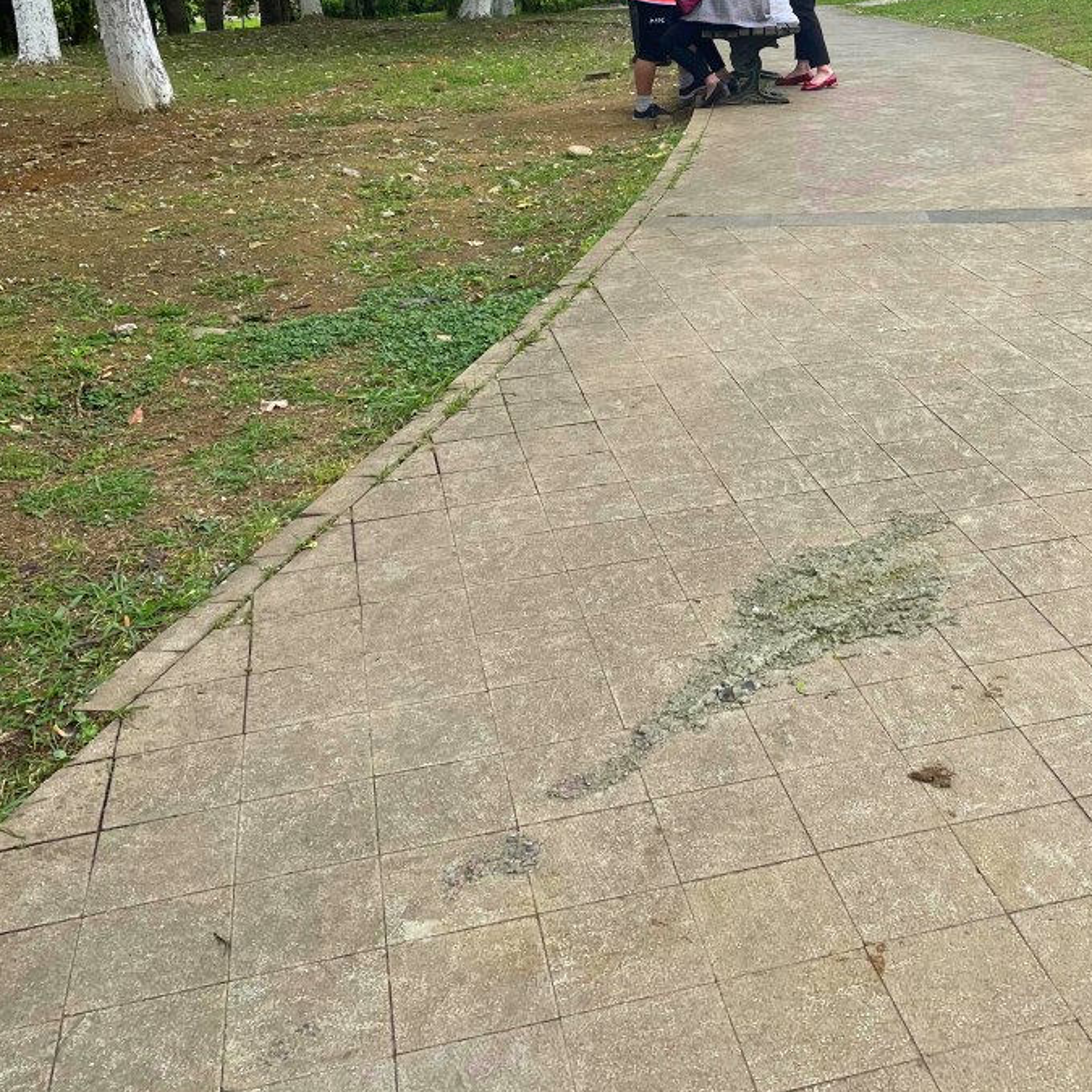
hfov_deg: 37.8
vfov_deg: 37.3
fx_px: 1570
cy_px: 253
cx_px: 744
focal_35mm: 44
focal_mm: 5.1
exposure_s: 1/1513
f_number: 1.6
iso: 32
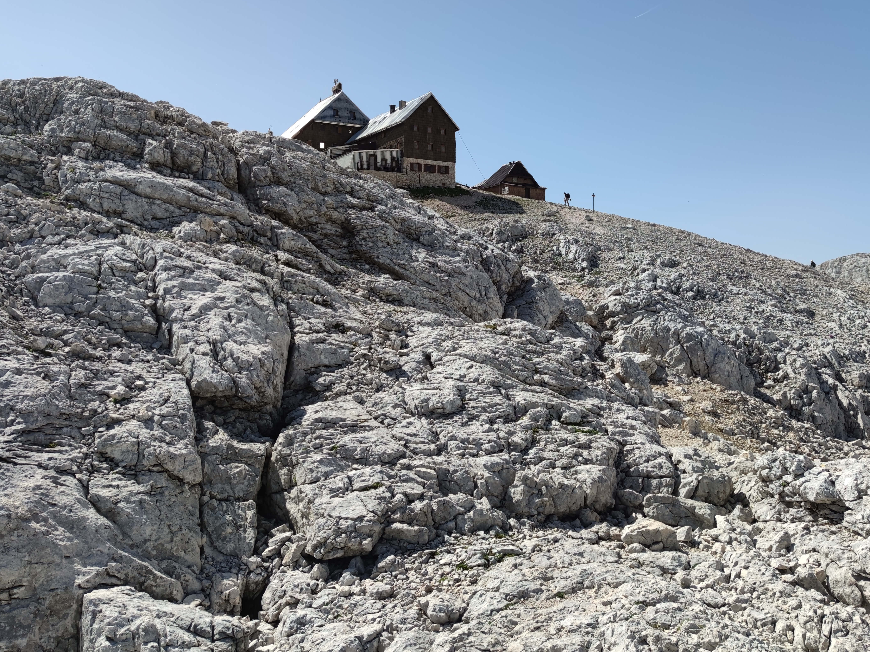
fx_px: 829
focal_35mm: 33
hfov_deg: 55.2
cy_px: 218
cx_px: 488
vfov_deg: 42.4
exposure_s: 1/2358
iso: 50
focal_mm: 6.72
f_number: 1.69
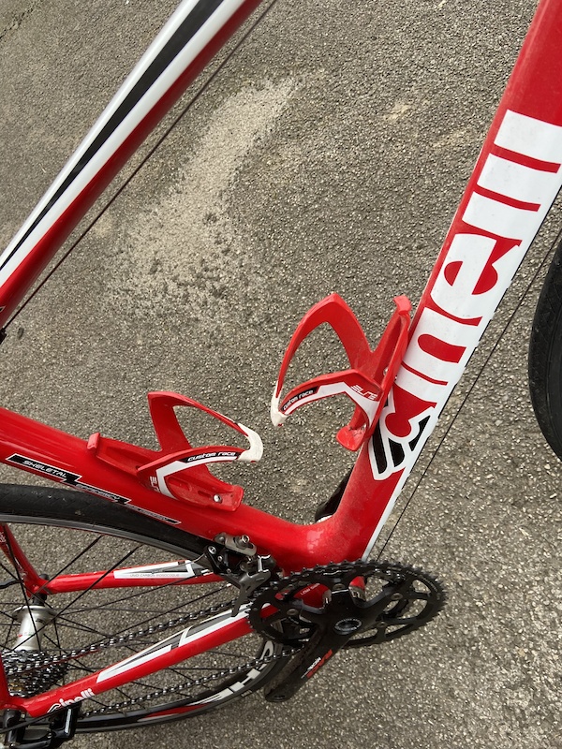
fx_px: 563
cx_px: 281
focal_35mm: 26
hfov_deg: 53.1
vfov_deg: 67.3
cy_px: 374
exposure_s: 1/121
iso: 100
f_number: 1.8
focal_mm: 4.25
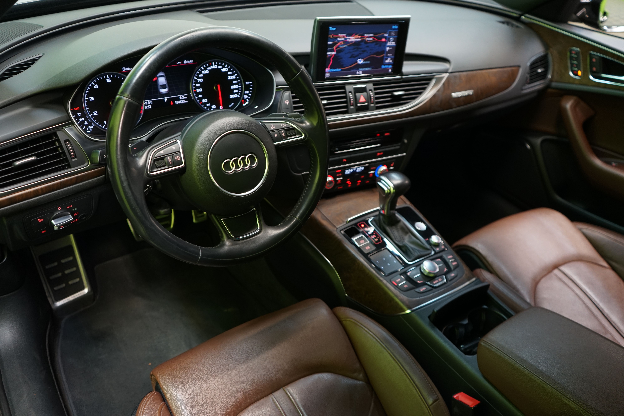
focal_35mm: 28
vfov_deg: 46.4
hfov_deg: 65.5
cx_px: 312
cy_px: 208
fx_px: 485
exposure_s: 1/30
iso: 800
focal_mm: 28
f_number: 3.5
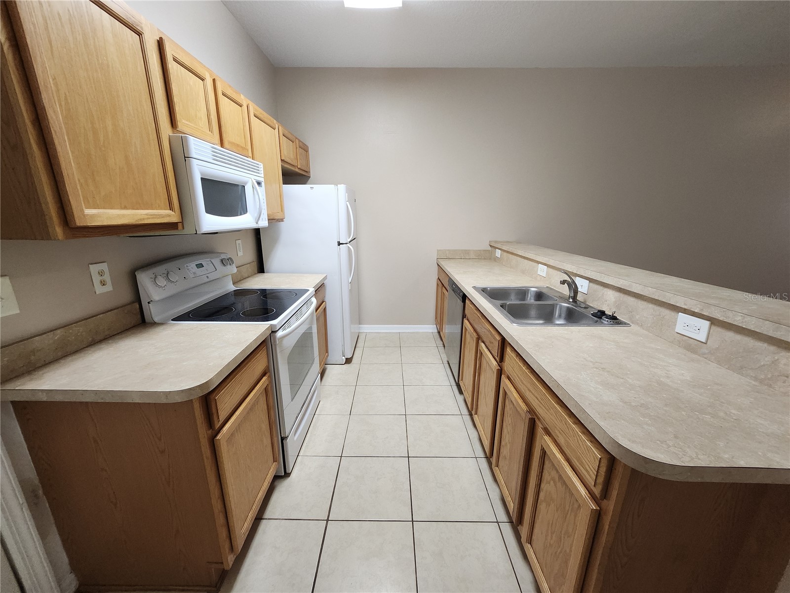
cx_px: 395
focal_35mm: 13
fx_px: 297
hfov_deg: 106.2
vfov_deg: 89.9
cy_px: 296
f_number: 2.2
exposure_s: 1/60
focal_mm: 1.74
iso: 250
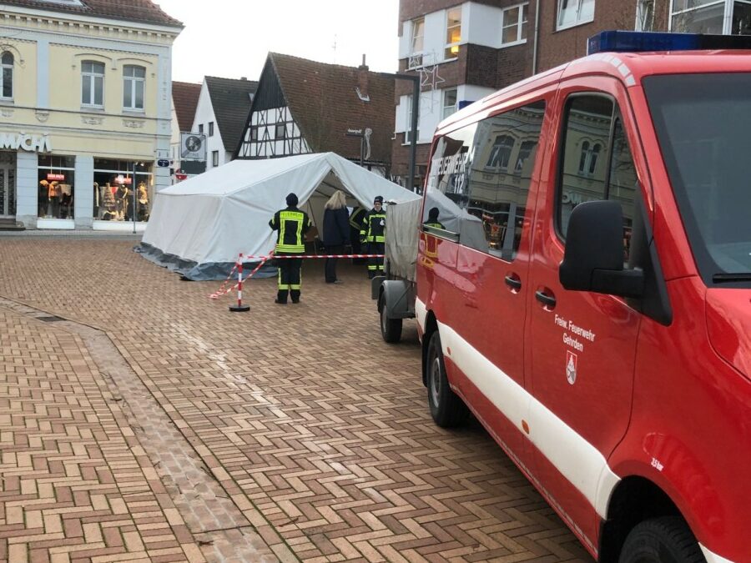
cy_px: 282
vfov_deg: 49.7
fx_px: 607
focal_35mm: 28
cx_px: 376
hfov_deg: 63.4
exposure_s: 1/30
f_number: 1.8
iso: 25
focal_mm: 3.99
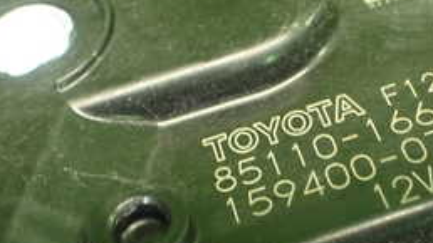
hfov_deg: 27.7
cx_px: 299
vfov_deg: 15.8
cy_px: 189
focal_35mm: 76
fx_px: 872
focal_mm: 5.4
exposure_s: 1/40
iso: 800
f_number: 2.3
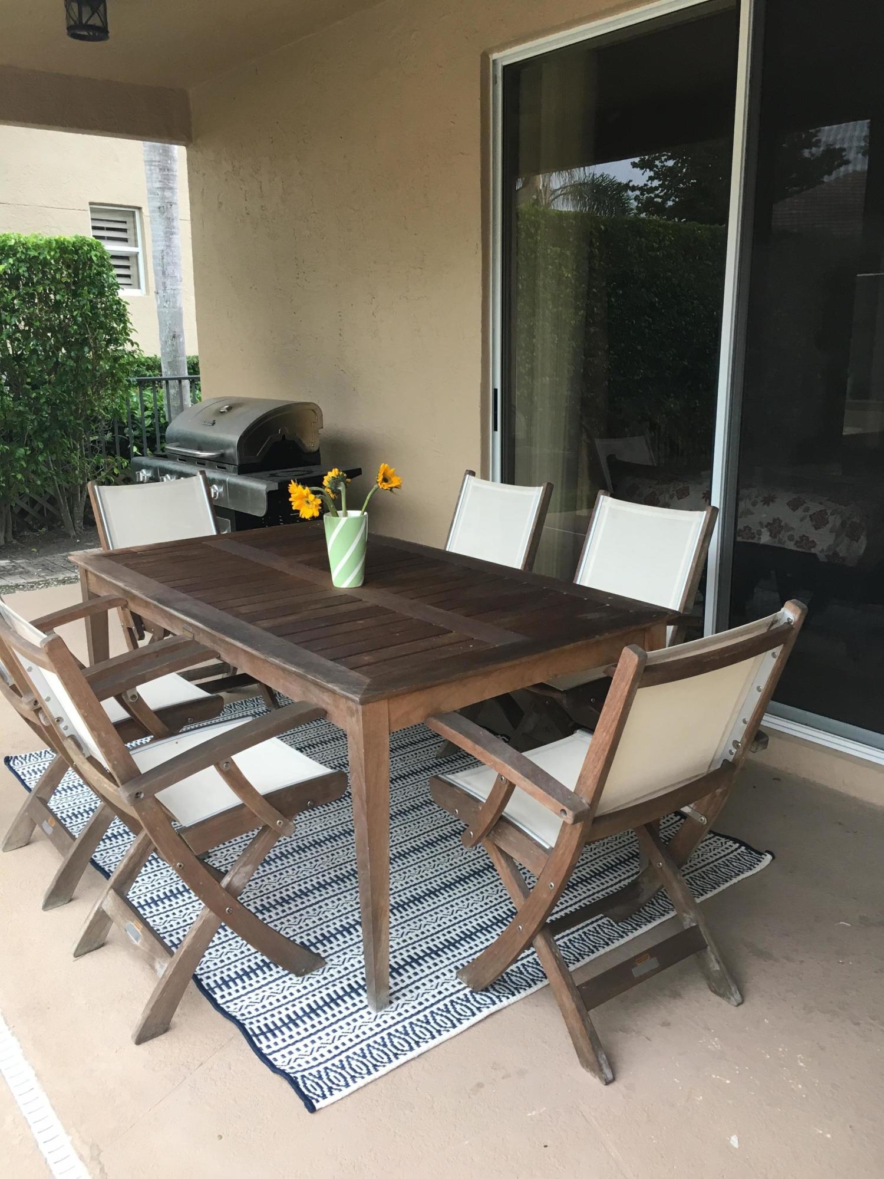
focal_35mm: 29
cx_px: 442
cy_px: 590
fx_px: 987
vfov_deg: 61.7
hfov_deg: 48.2
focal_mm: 4.15
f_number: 2.2
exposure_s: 1/30
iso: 50
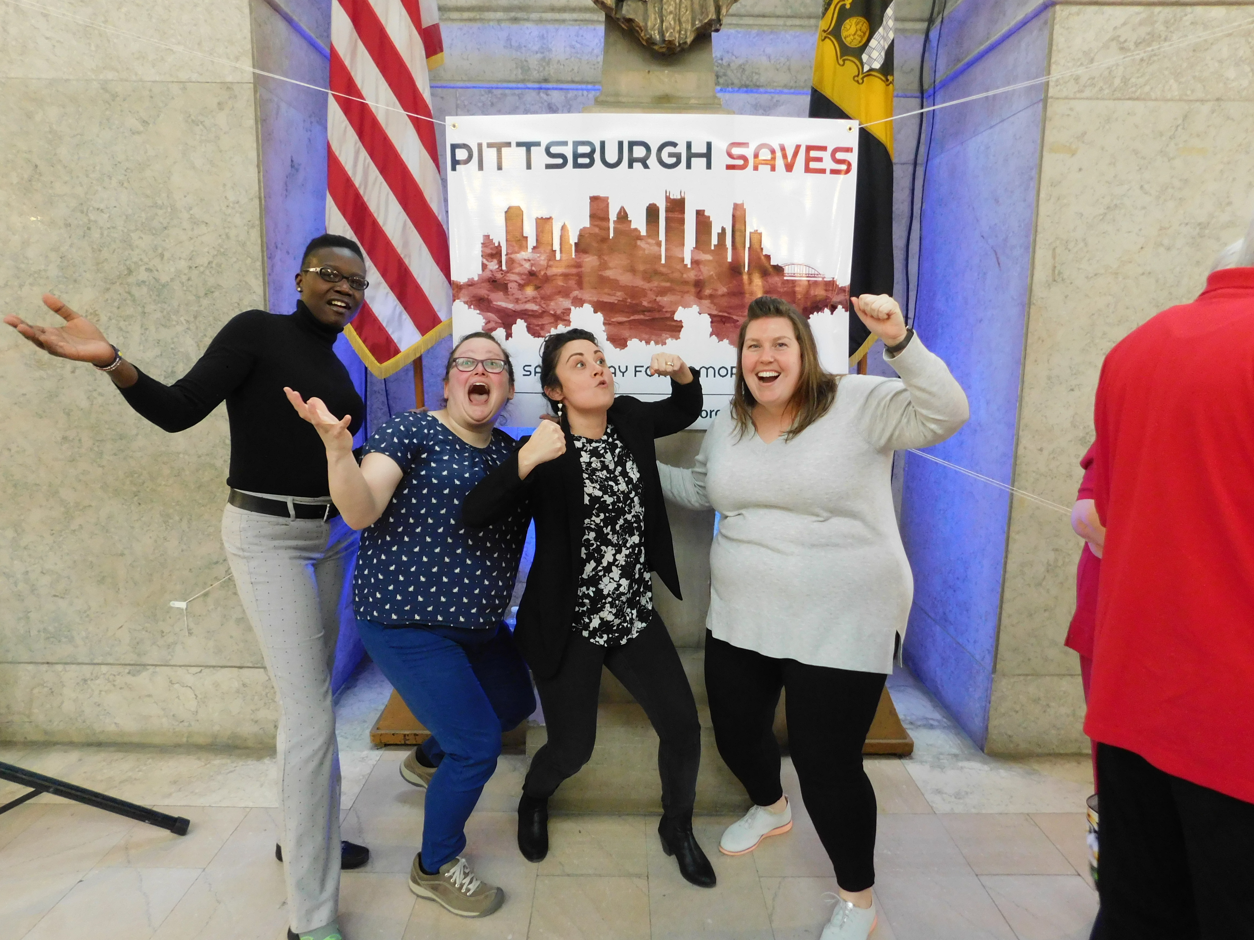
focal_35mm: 23
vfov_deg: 58.9
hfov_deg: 73.9
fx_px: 833
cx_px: 627
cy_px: 470
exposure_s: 1/10
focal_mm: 4
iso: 400
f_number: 3
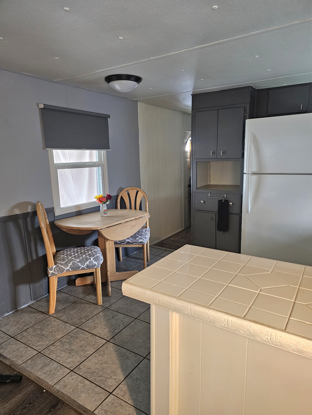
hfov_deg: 58.9
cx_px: 156
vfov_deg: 73.9
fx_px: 276
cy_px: 208
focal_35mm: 23
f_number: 1.7
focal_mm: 6.3
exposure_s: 1/40
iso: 640
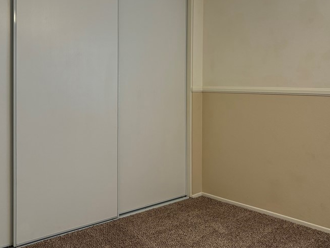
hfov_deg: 45.7
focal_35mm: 41
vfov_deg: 34.9
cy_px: 85
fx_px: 391
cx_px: 153
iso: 125
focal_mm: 5.96
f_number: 1.6
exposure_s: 1/120
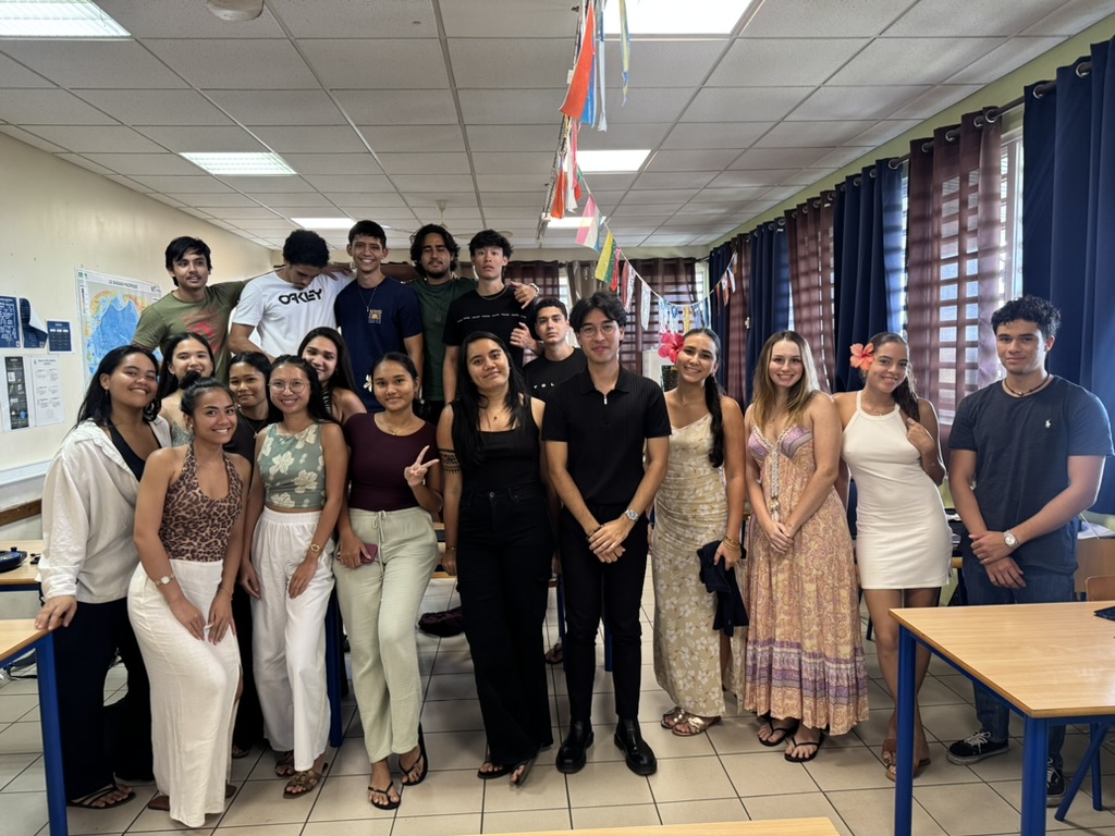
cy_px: 418
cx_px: 558
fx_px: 773
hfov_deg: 71.6
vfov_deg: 56.8
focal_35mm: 24
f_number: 1.78
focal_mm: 6.76
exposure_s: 1/60
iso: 200
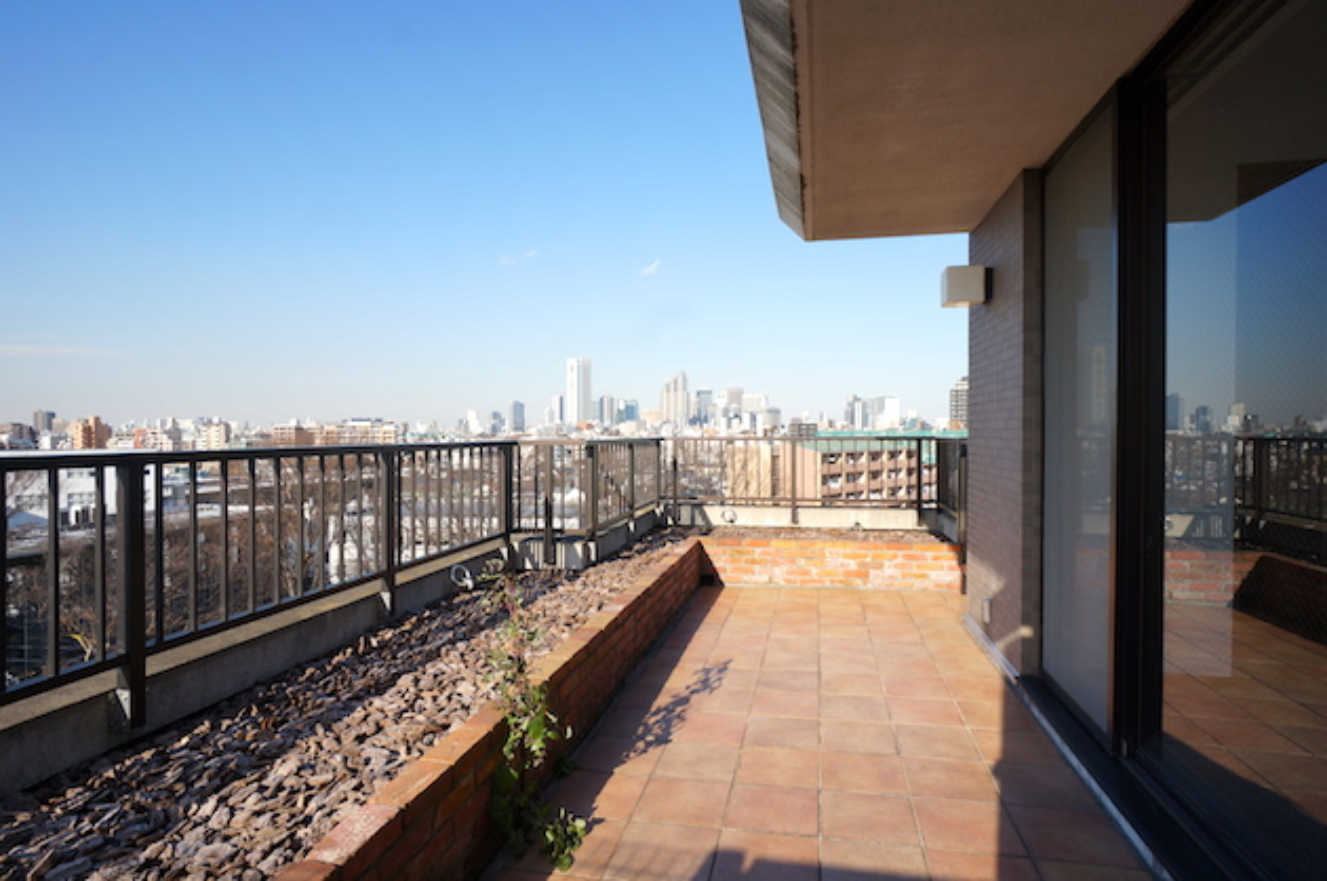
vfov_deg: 67.2
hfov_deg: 90.1
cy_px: 440
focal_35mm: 18
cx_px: 664
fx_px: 662
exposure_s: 1/200
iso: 100
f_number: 8
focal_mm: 12
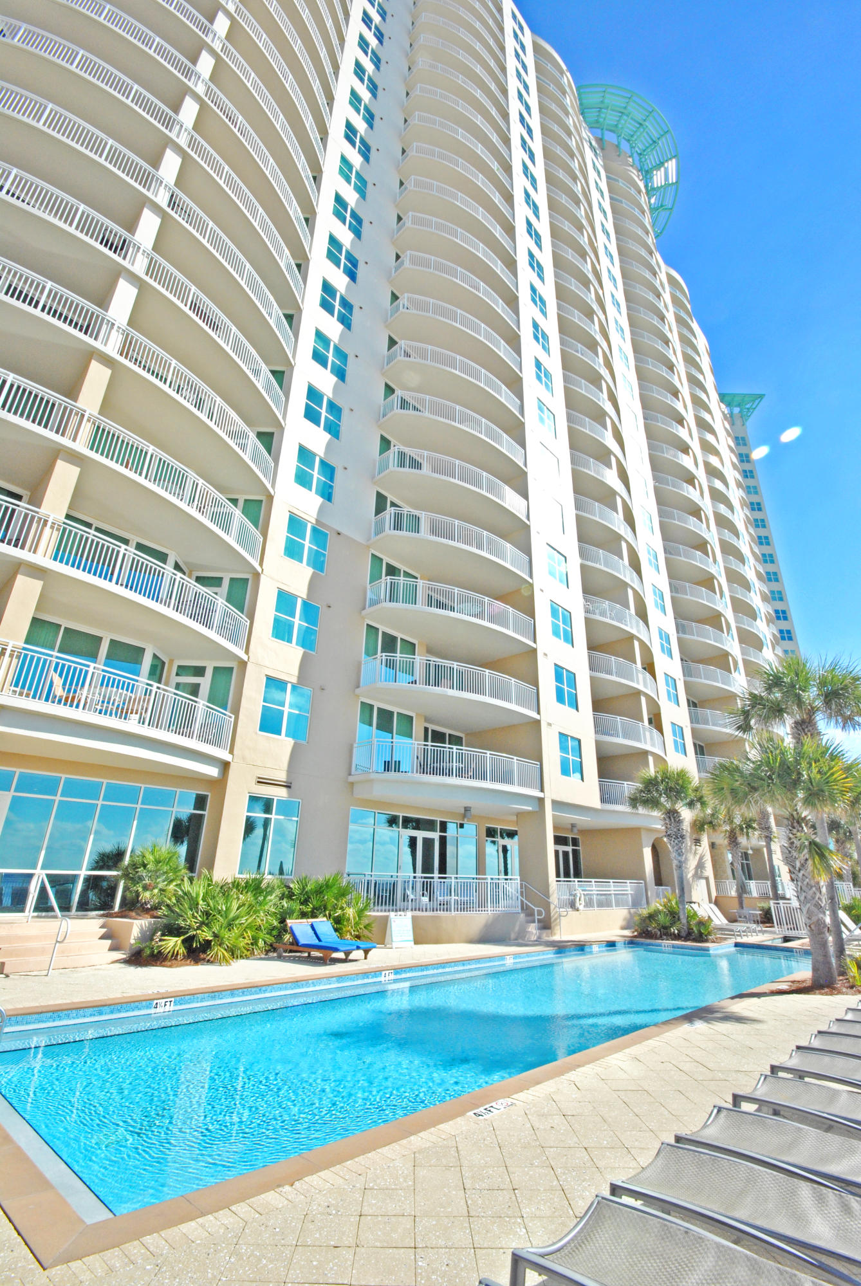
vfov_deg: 100.3
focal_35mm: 15
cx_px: 430
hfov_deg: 77.5
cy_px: 643
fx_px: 537
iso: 400
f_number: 16
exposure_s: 1/160
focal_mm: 10
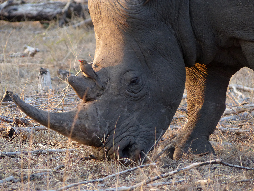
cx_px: 127
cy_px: 96
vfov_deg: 3.5
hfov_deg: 4.6
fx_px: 3141
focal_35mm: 428
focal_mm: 77
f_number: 2.8
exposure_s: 1/200
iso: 200
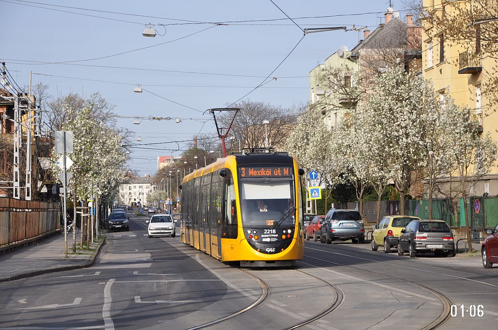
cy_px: 165
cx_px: 249
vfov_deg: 12.1
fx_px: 1554
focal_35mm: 112
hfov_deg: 18.2
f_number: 5.3
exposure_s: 1/1250
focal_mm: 75
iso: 400
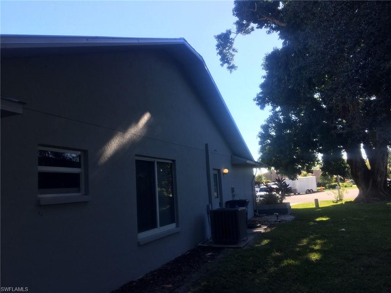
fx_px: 328
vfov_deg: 48.2
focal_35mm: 29
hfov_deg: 61.7
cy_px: 146
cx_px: 196
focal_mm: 4.15
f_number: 2.2
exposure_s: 1/377
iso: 25
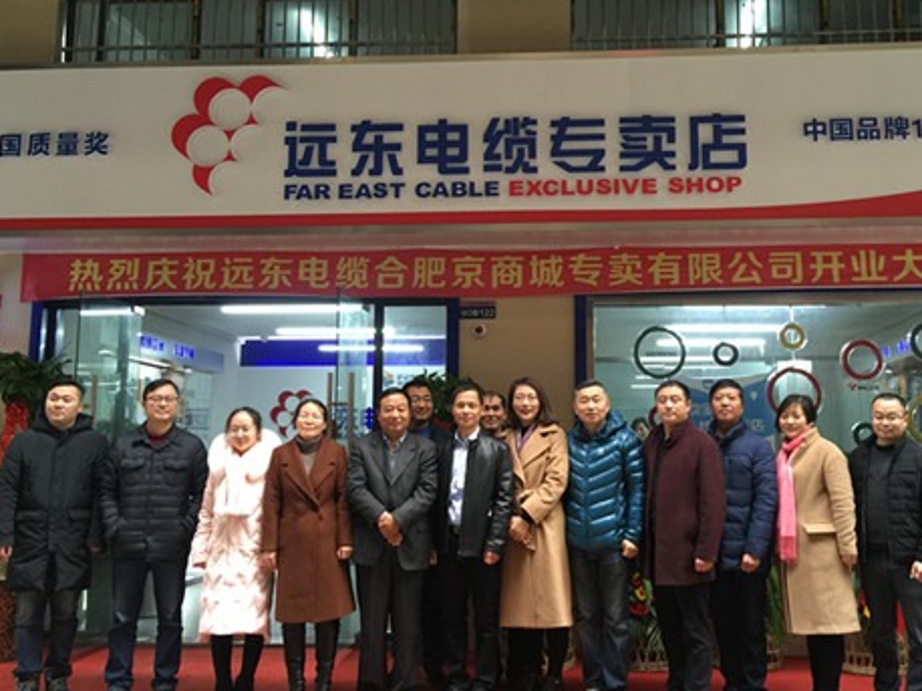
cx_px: 521
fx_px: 1012
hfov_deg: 48.9
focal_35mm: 38
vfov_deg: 37.7
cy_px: 310
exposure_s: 1/15
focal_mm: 4.15
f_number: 2.2
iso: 50
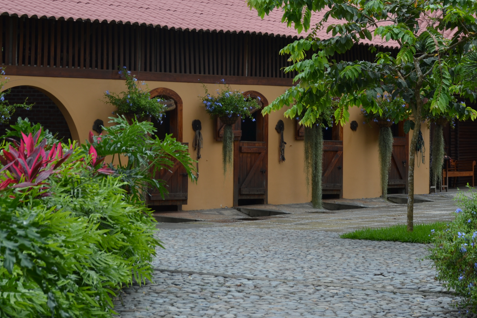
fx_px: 1696
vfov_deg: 10.7
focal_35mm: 128
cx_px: 264
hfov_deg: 16.0
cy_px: 108
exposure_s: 1/200
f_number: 7.1
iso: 100
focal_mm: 62
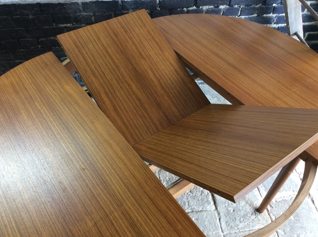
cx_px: 159
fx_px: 294
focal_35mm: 32
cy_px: 118
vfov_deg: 44.1
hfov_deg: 56.9
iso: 100
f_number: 2.4
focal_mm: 3.3
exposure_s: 1/25
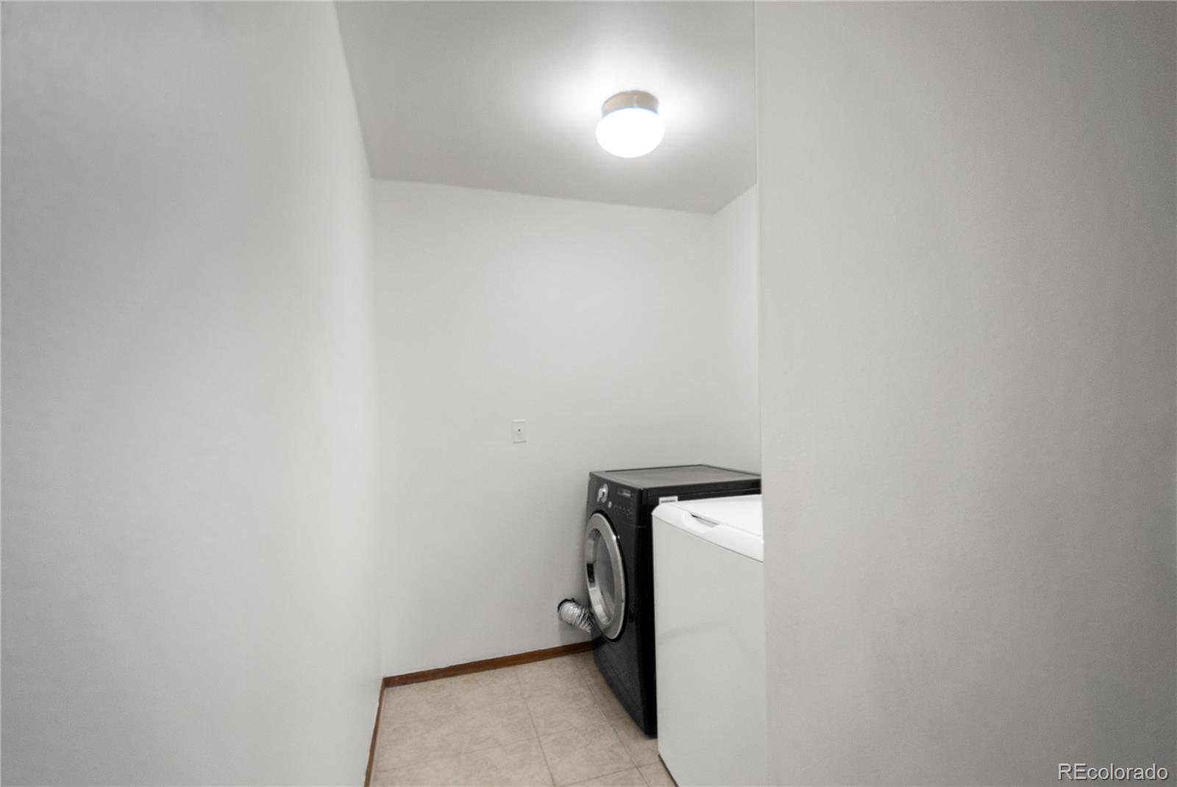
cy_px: 394
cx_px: 588
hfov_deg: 100.3
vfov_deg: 77.4
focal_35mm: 15
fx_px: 491
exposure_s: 1/20
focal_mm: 10
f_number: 3.5
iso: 200
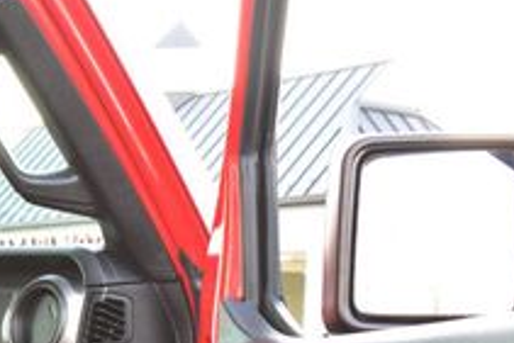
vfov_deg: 12.6
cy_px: 489
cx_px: -156
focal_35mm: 105
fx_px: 1493
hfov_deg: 18.2
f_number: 6.3
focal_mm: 23
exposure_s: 1/15
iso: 400
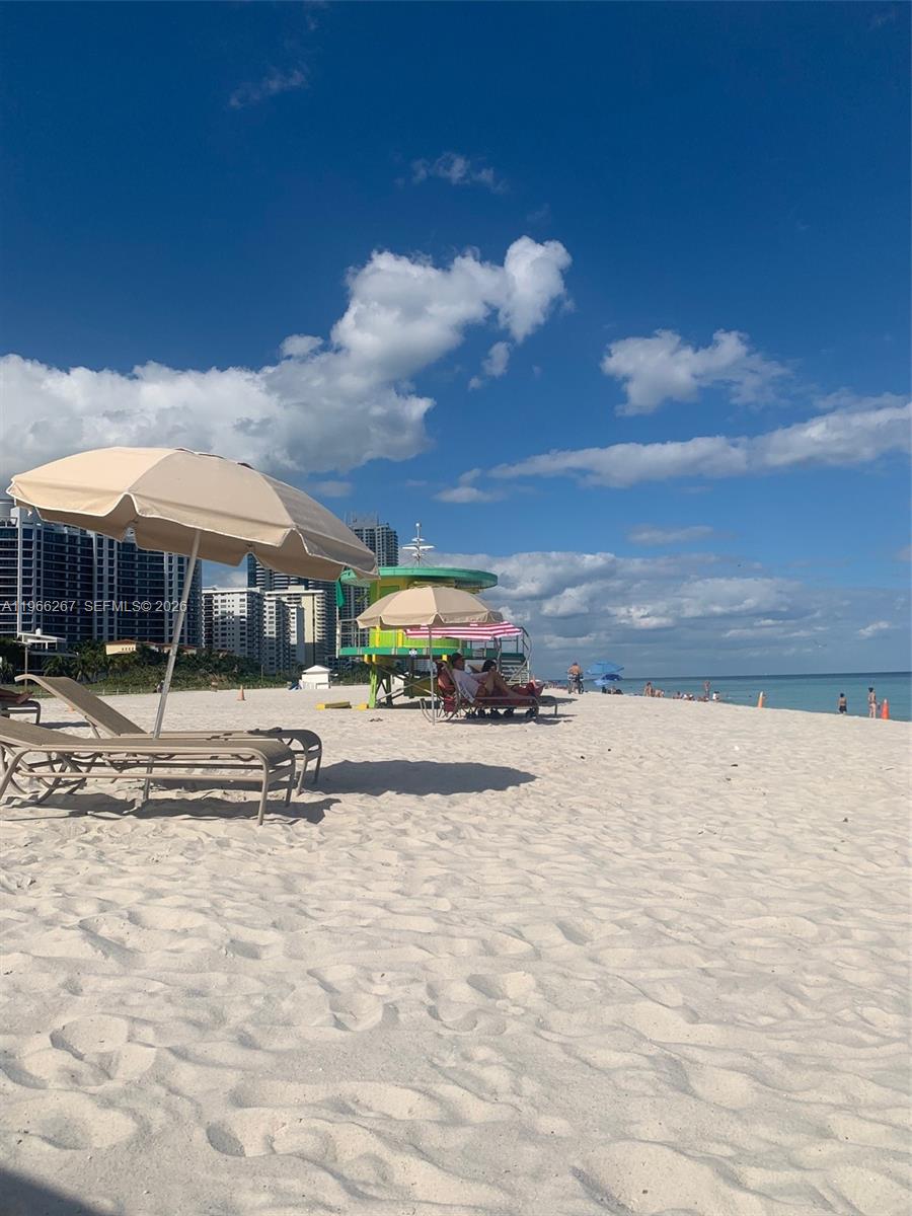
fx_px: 913
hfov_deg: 53.1
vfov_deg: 67.3
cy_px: 608
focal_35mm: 26
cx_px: 456
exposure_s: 1/6061
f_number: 1.8
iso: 25
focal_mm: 4.25
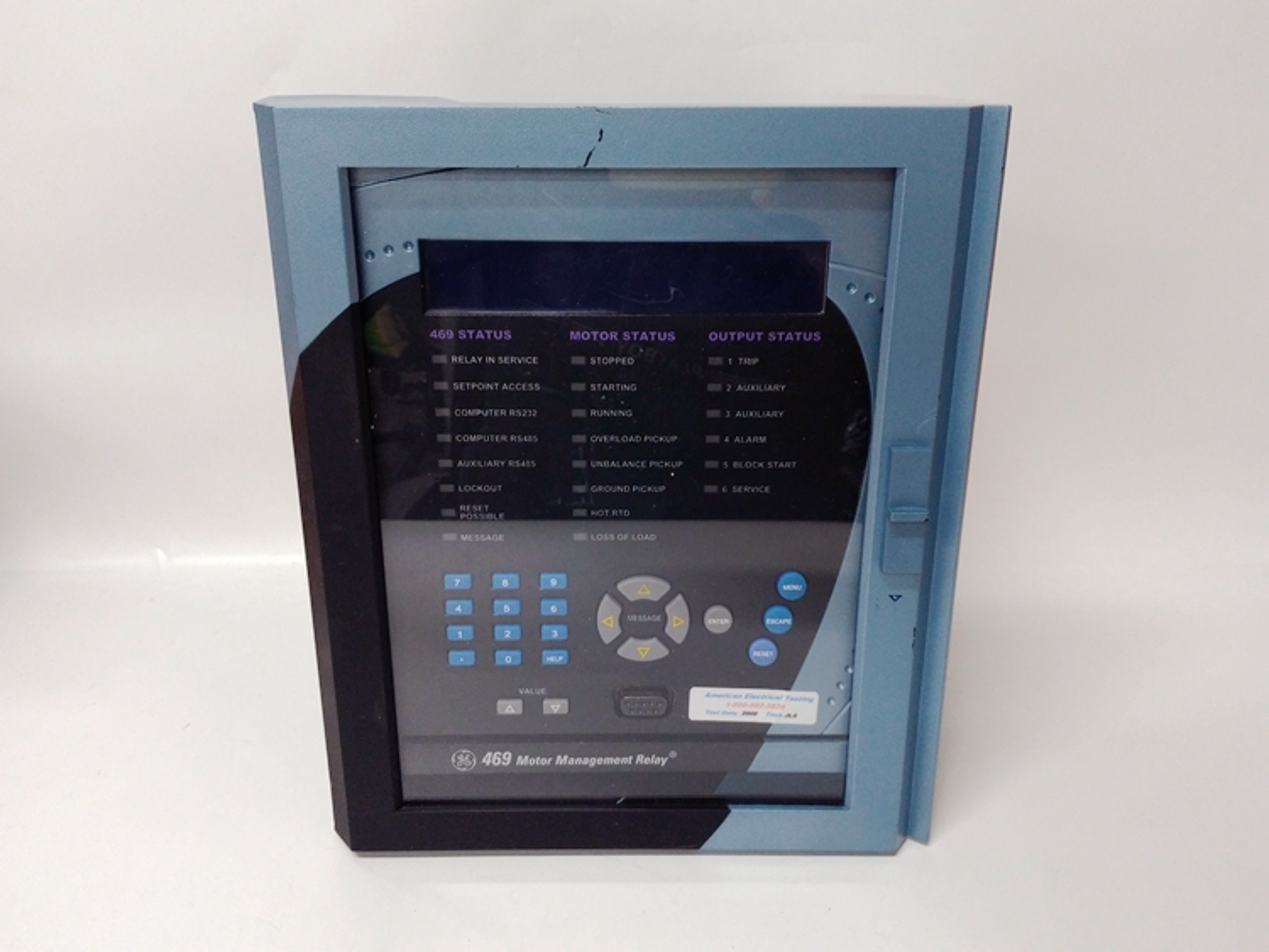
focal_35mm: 27
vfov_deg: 51.4
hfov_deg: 65.3
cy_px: 476
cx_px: 634
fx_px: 990
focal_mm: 3.79
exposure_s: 1/33
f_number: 2
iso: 238
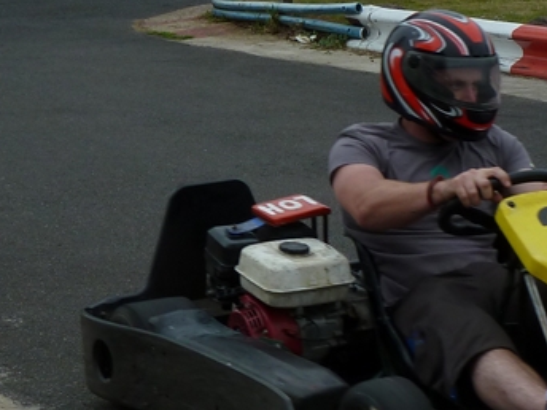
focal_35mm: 155
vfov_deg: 9.6
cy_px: 327
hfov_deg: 12.7
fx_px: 2449
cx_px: 409
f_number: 4.5
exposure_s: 1/640
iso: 80
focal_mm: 8.5
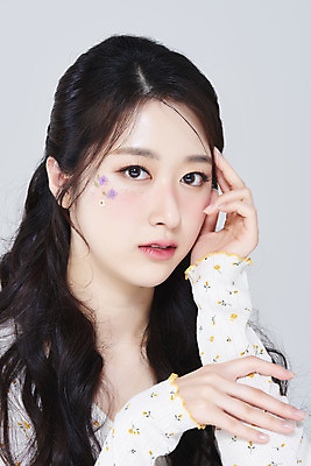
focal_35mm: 105
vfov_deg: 19.4
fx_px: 1359
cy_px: 233
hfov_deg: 13.1
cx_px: 156
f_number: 11
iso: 64
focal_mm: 105
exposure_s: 1/125
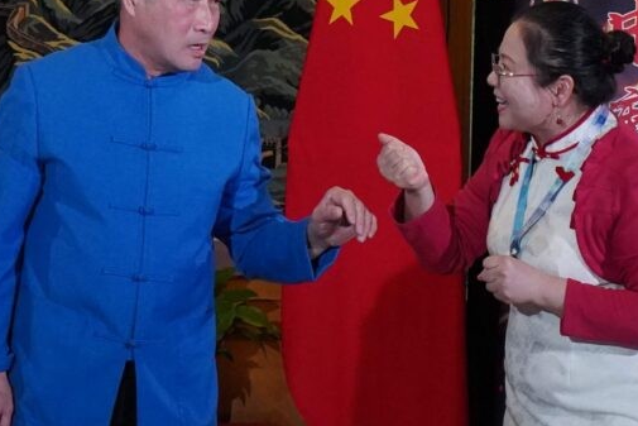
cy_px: 253
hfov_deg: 28.4
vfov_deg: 19.2
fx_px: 1259
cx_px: 267
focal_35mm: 71
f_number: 6.3
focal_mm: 35
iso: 8000
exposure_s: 1/320
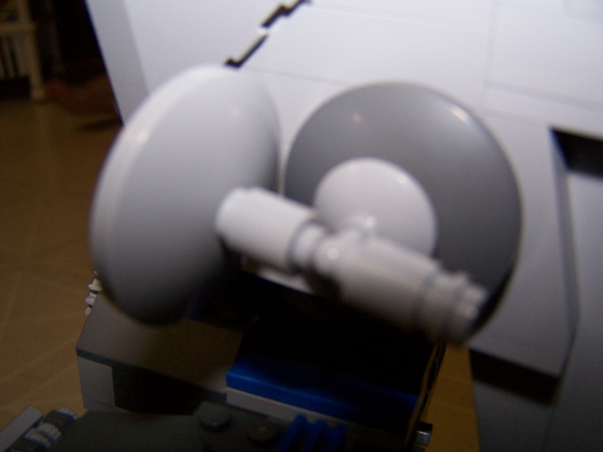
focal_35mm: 38
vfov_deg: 37.7
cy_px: 226
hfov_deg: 49.0
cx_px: 302
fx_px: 662
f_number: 2.8
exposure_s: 1/60
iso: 140
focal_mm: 6.3
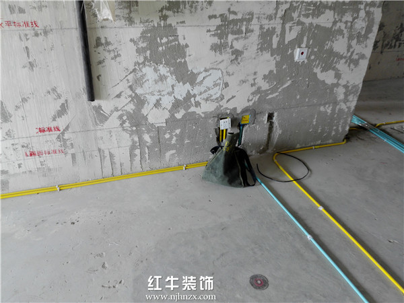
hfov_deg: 63.4
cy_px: 152
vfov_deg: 49.7
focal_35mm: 28
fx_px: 327
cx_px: 202
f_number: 2
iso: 64
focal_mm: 3.79
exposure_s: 1/25
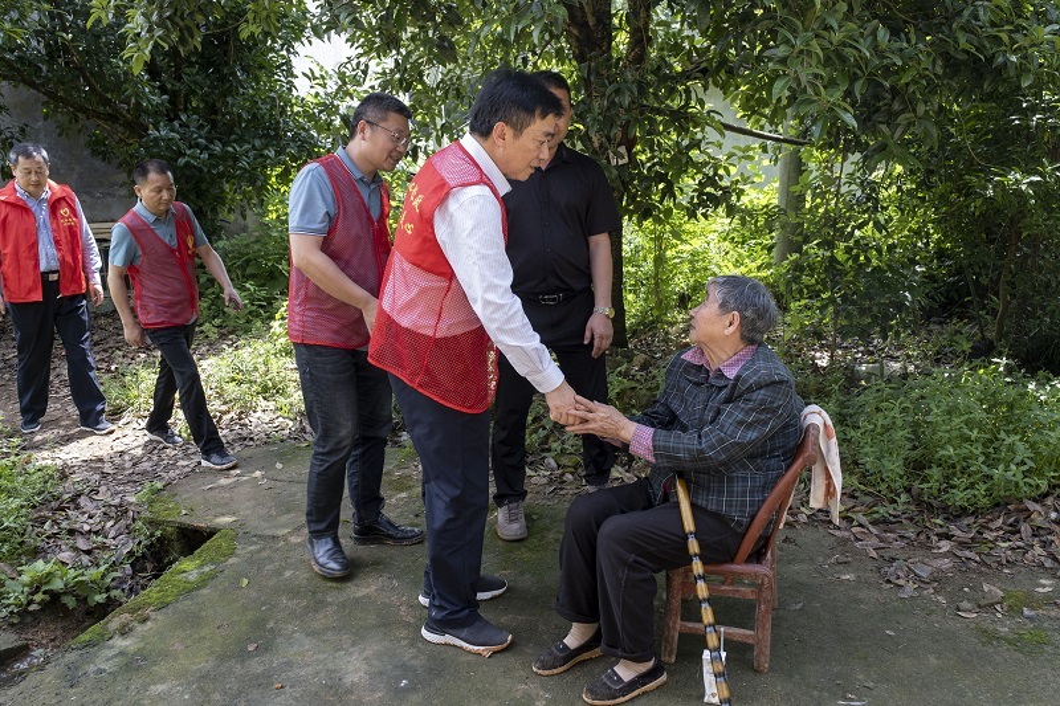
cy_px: 353
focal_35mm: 28
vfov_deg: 46.4
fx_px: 824
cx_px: 530
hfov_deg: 65.5
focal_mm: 18.7
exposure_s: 1/125
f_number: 4.5
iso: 250
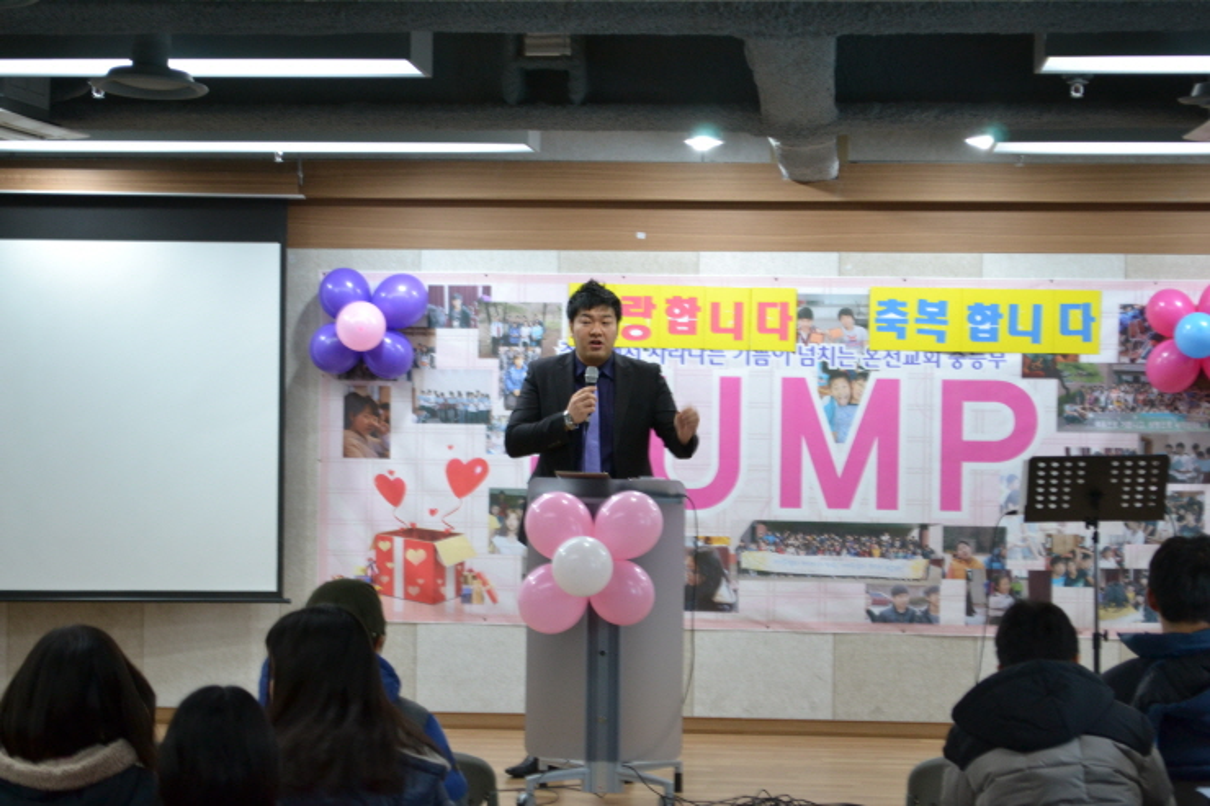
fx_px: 2772
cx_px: 605
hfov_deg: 24.6
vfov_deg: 16.5
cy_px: 403
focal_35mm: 82
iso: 800
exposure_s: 1/15
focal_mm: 55
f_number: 5.6
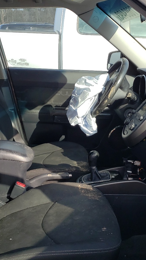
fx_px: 330
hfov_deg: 24.9
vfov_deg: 42.9
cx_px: 63
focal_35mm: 48
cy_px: 139
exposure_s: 1/1111
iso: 50
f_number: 1.5
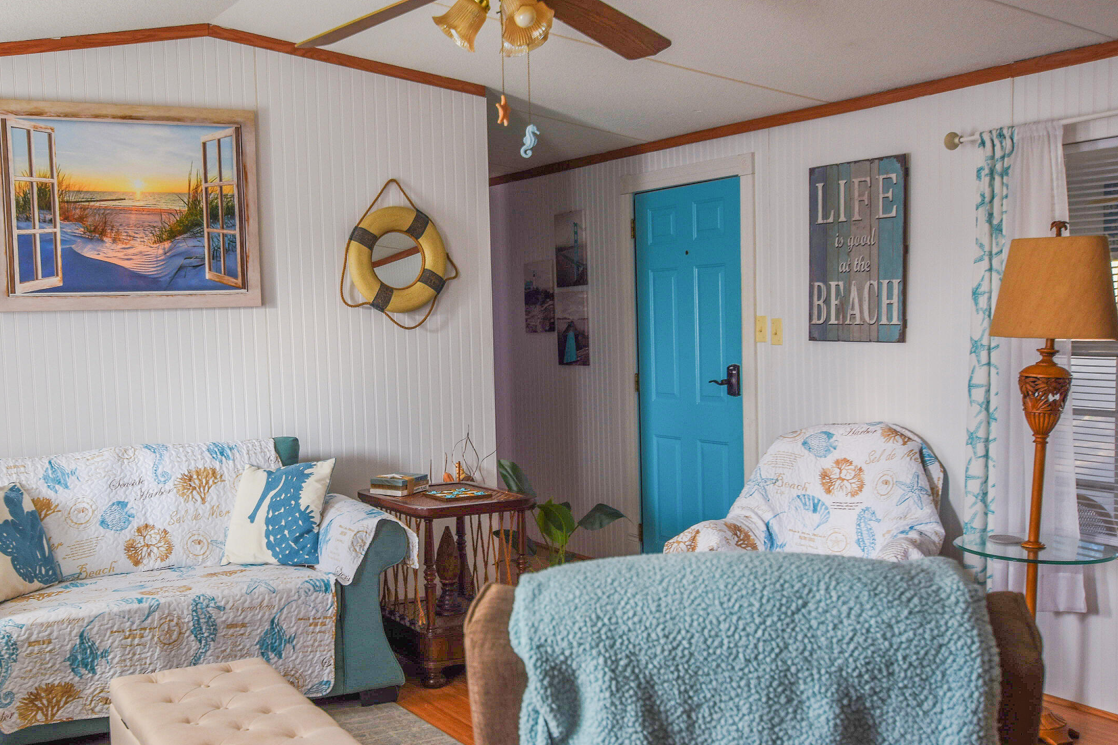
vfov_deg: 31.8
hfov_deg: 46.1
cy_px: 439
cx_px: 430
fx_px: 1304
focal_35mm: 42
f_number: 4
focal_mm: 20
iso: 140
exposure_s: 1/100
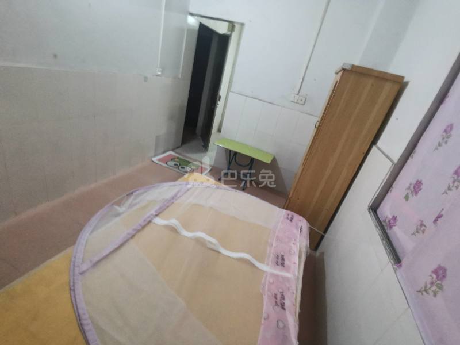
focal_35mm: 17
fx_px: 226
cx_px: 230
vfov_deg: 74.7
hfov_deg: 91.0
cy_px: 172
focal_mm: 2.23
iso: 640
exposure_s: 1/16.7
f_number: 2.2
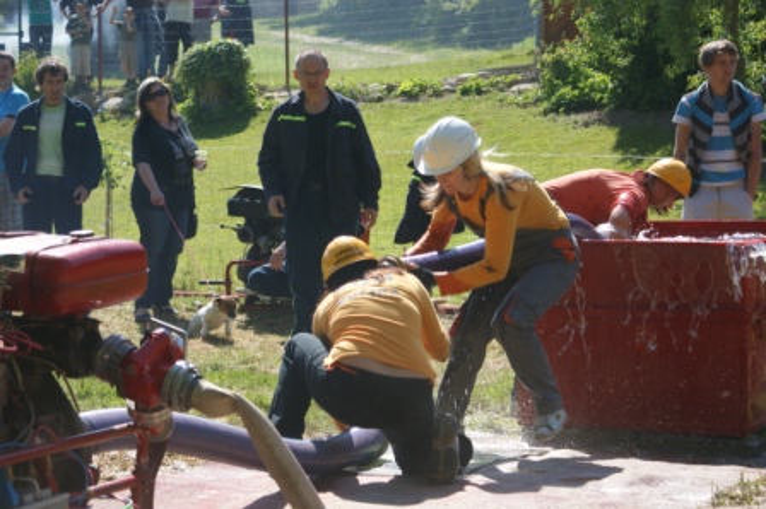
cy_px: 254
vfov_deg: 13.0
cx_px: 383
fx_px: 2232
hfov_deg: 19.5
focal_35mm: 105
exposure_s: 1/200
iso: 100
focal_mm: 70
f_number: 6.3
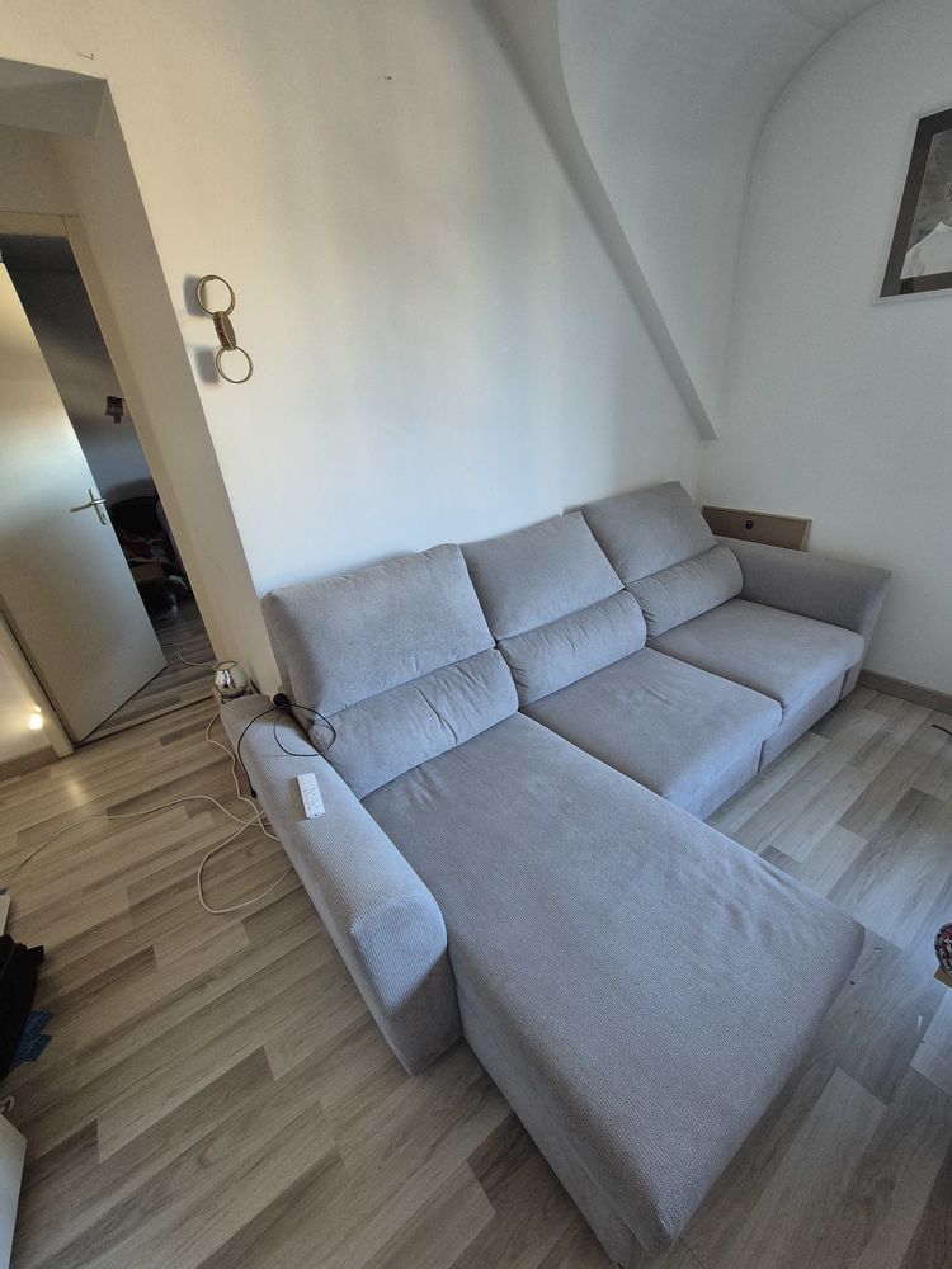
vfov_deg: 106.2
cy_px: 634
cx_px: 476
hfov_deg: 89.9
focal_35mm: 13
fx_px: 477
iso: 500
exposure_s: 1/50
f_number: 2.2
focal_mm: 2.2
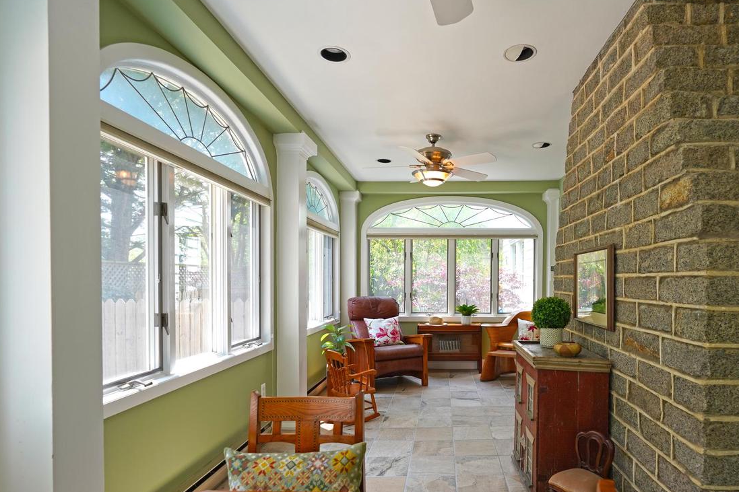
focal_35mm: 21
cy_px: 291
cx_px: 445
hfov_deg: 80.2
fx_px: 431
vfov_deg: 59.1
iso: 250
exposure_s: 1/160
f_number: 4
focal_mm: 16
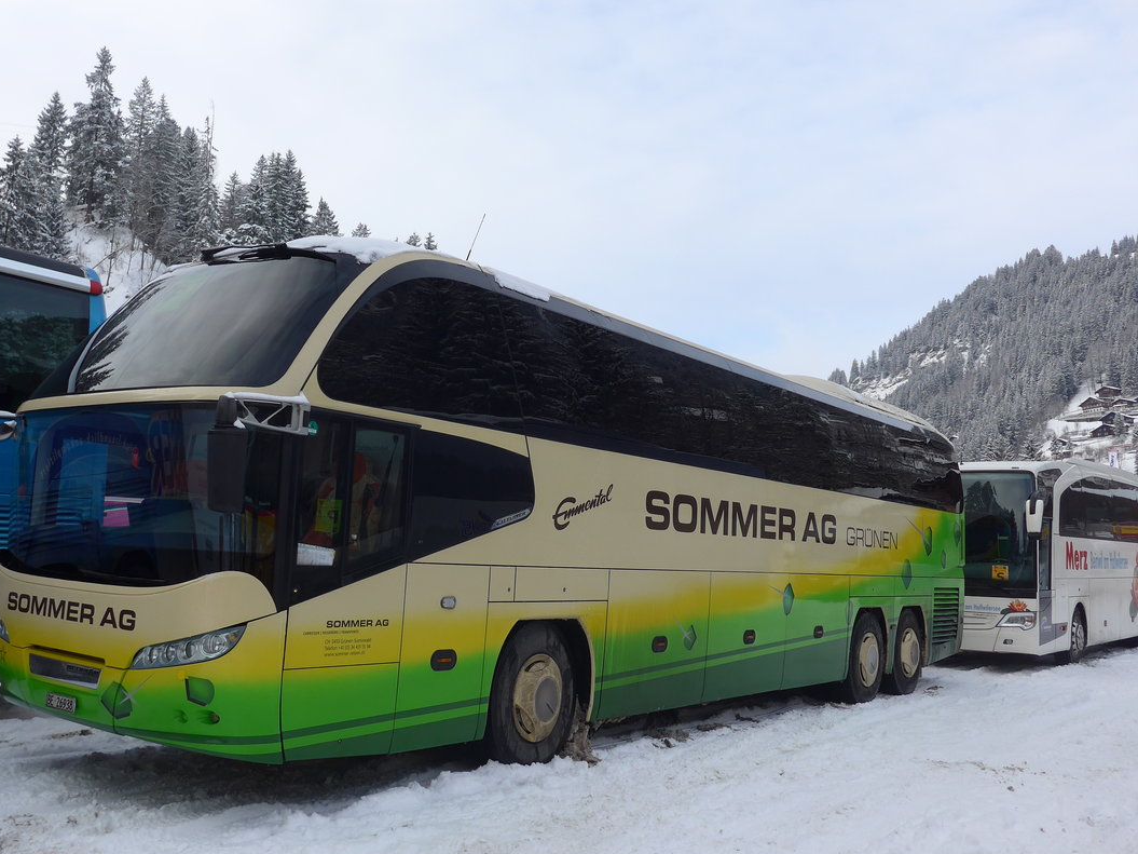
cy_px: 416
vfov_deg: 42.9
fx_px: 1085
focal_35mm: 33
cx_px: 492
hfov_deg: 55.2
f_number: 2.8
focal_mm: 6
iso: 80
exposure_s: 1/640
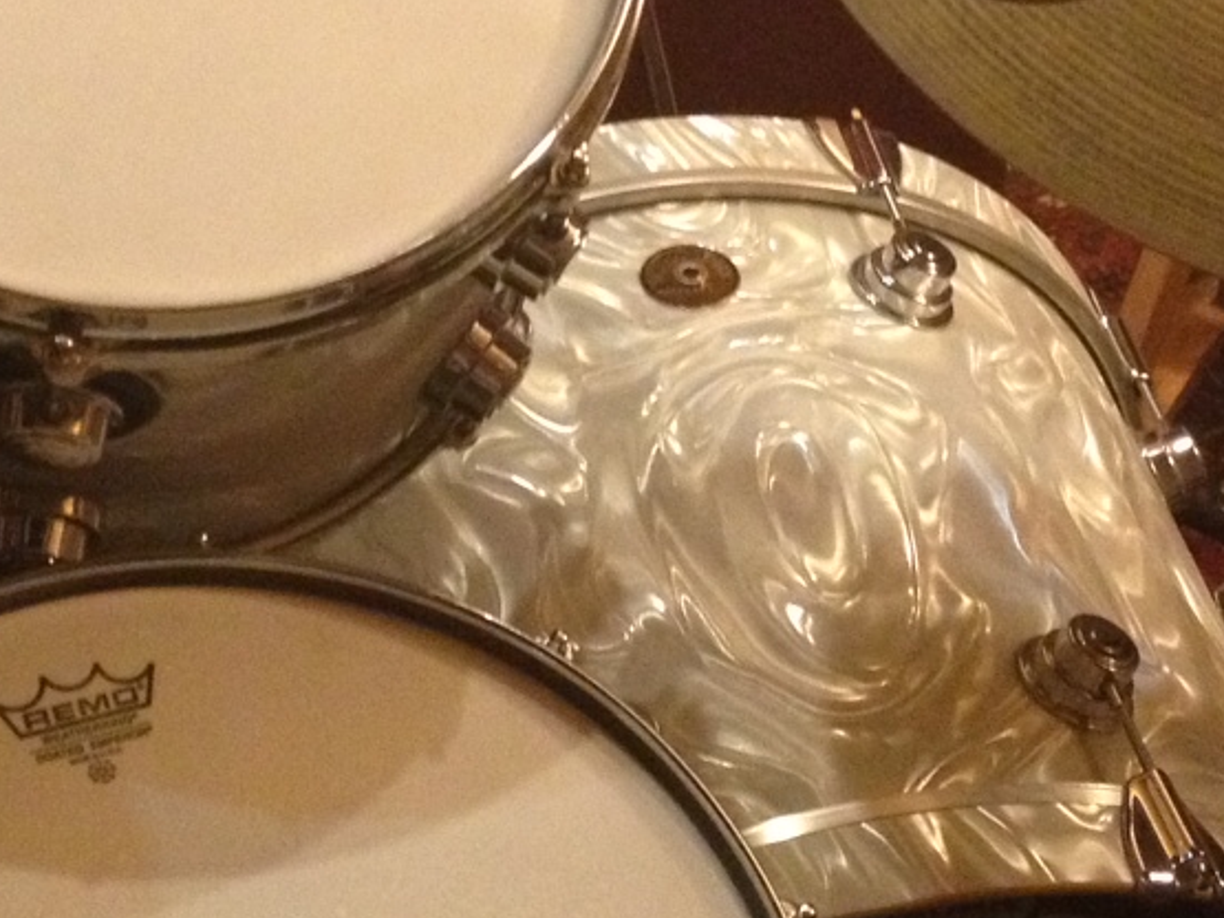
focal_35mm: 103
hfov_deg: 19.1
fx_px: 3641
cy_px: 305
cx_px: 637
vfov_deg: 14.3
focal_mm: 4.28
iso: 400
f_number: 2.4
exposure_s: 1/15
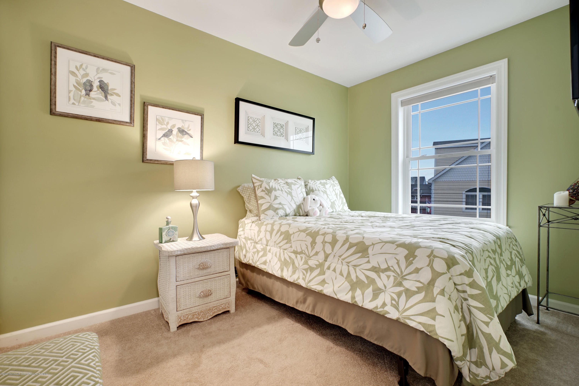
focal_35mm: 16
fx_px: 257
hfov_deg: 96.7
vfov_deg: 73.7
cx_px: 290
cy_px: 193
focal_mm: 16
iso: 320
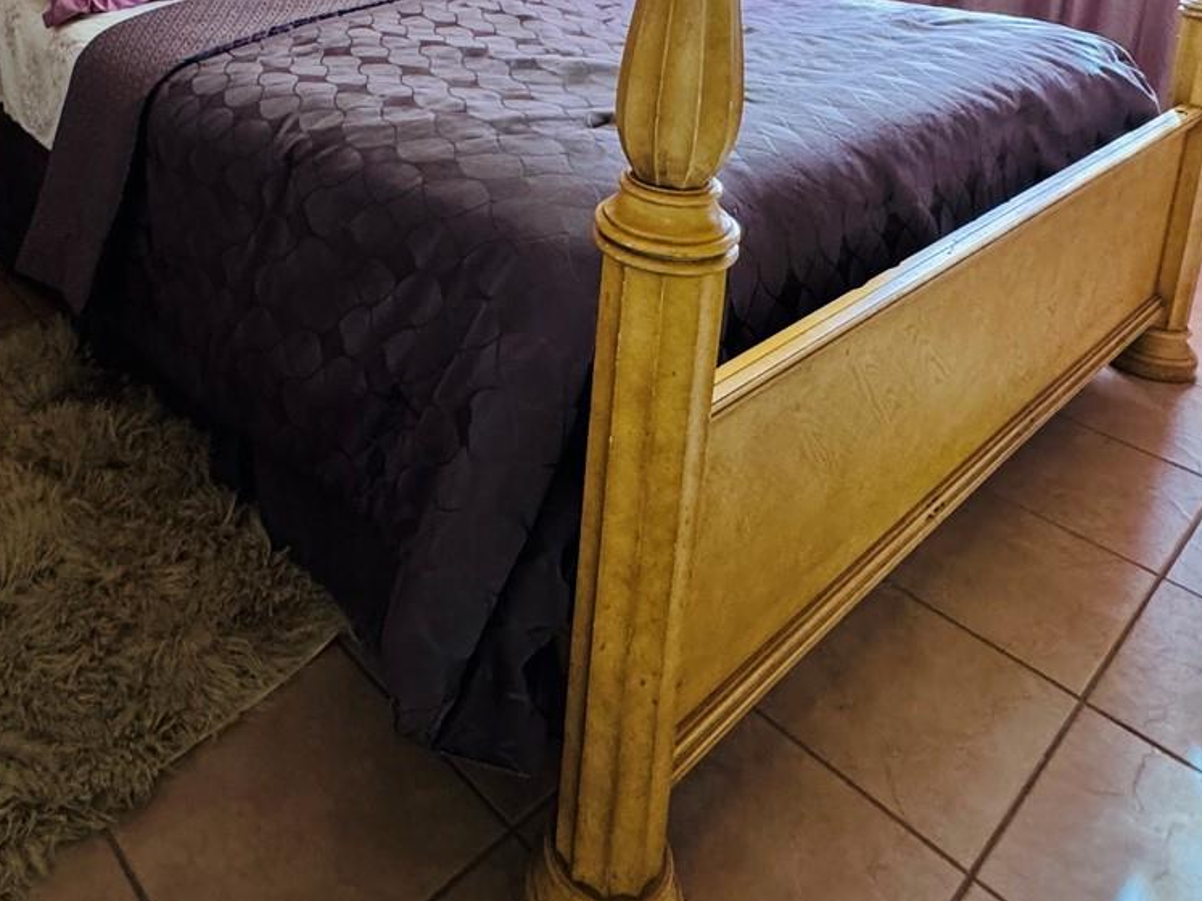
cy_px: 11
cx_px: 415
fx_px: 1042
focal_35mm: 30
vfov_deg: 41.1
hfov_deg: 58.8
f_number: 2.2
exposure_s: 1/60
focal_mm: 2.22
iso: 320
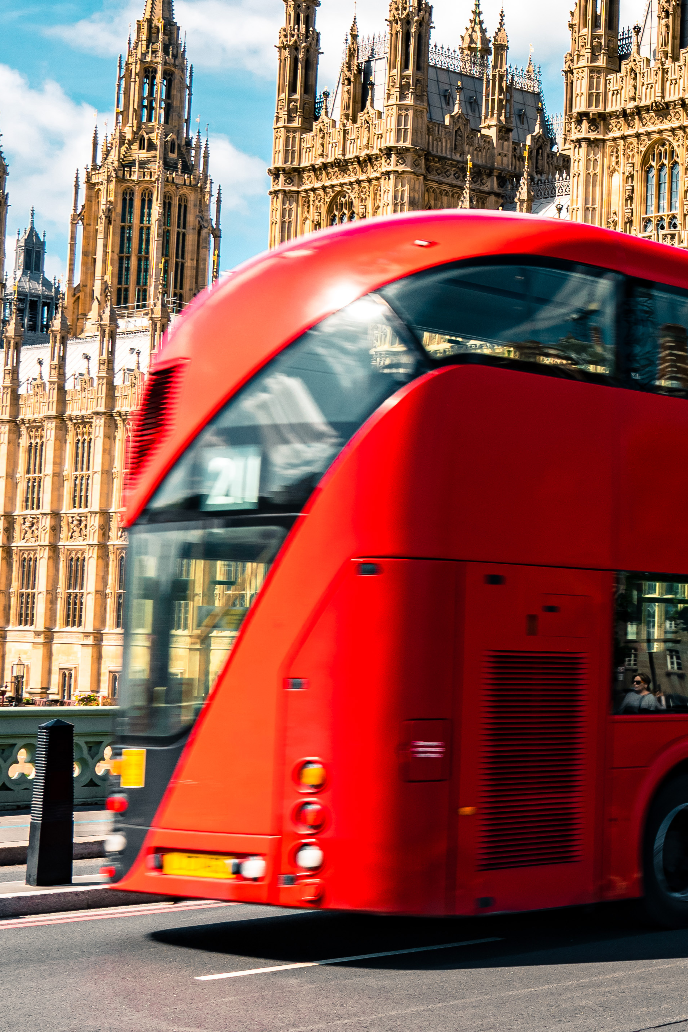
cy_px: 477
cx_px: 993
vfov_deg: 28.4
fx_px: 2035
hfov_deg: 17.5
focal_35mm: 71
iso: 100
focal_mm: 24
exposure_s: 1/125
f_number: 9
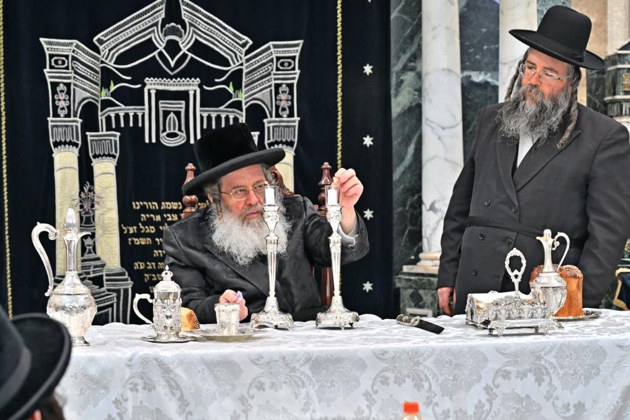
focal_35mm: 112
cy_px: 210
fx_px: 1960
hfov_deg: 18.3
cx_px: 315
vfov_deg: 12.2
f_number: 4
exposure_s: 1/250
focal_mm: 75
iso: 800
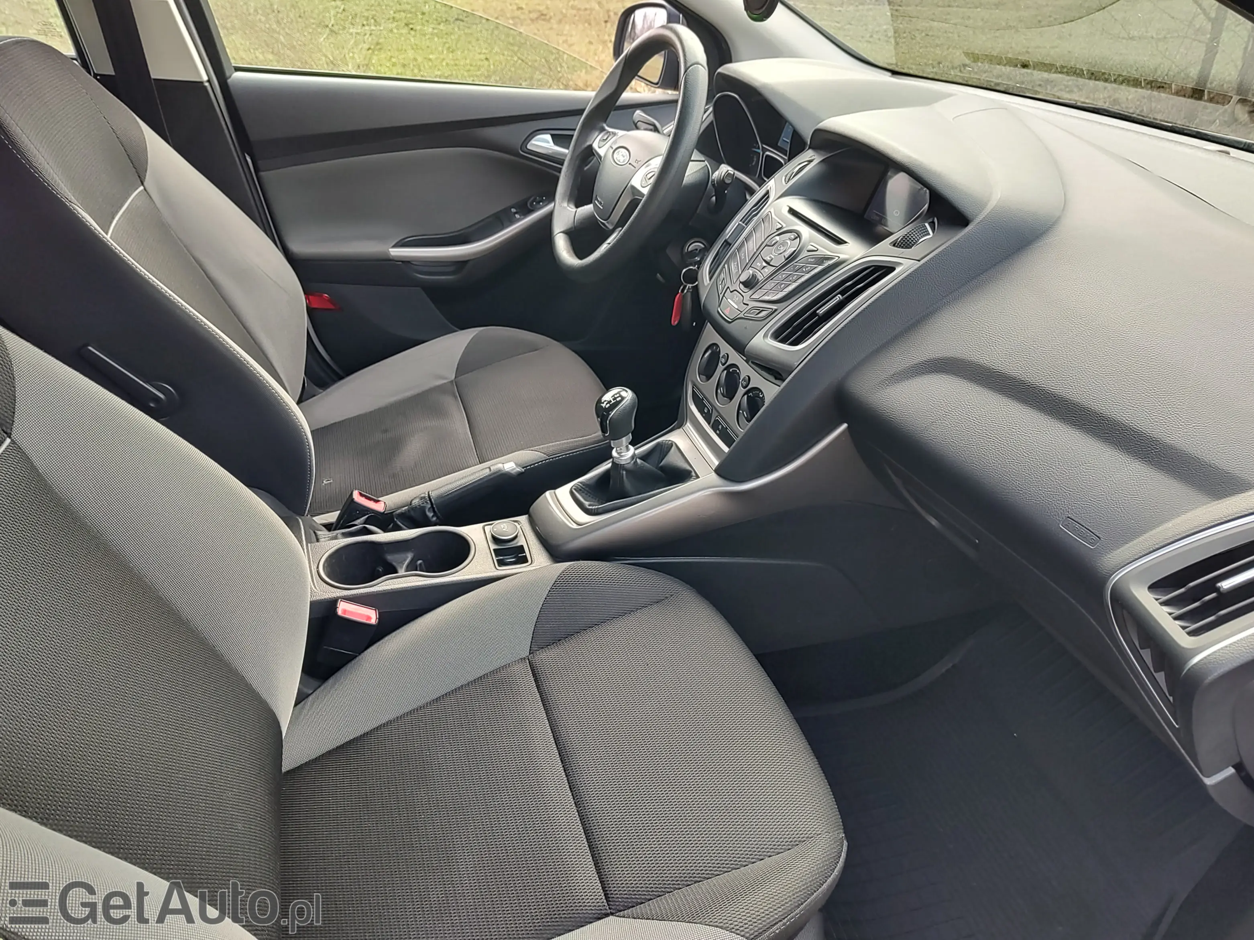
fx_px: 833
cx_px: 627
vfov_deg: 58.9
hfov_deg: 73.9
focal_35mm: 23
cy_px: 470
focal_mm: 5.56
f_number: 1.8
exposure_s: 1/169
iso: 100
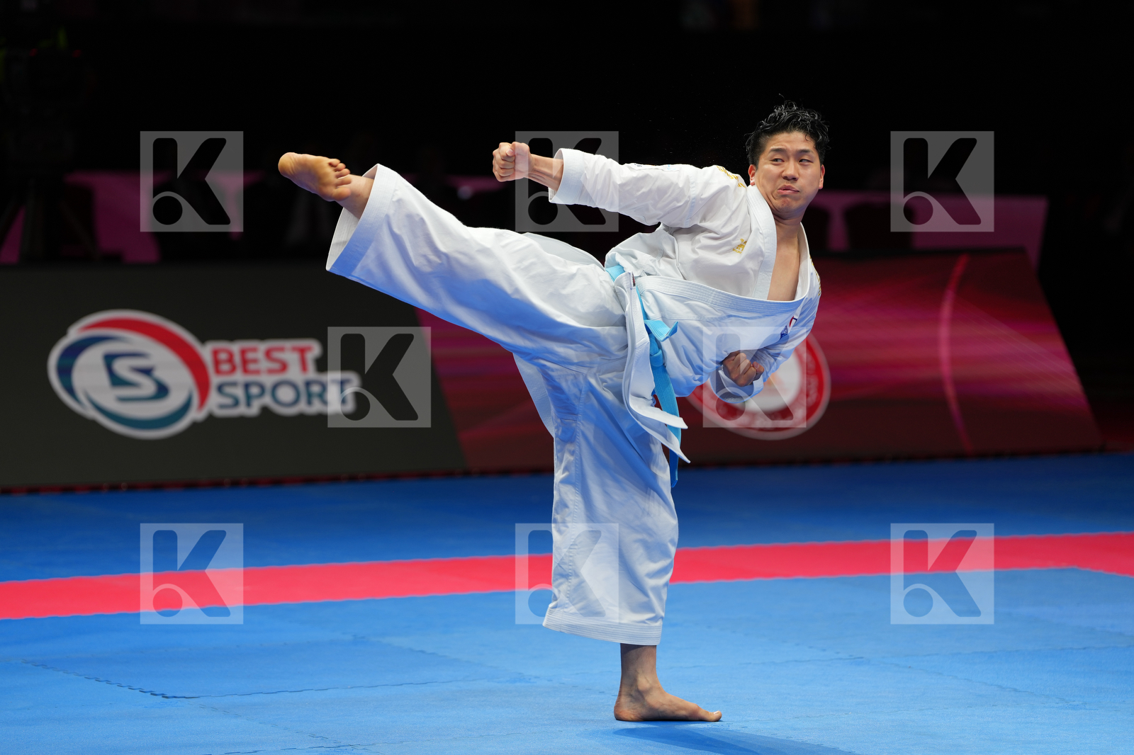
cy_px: 378
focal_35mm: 158
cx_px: 567
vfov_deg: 8.7
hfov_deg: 13.0
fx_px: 4976
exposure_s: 1/500
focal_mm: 158
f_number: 2.8
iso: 250
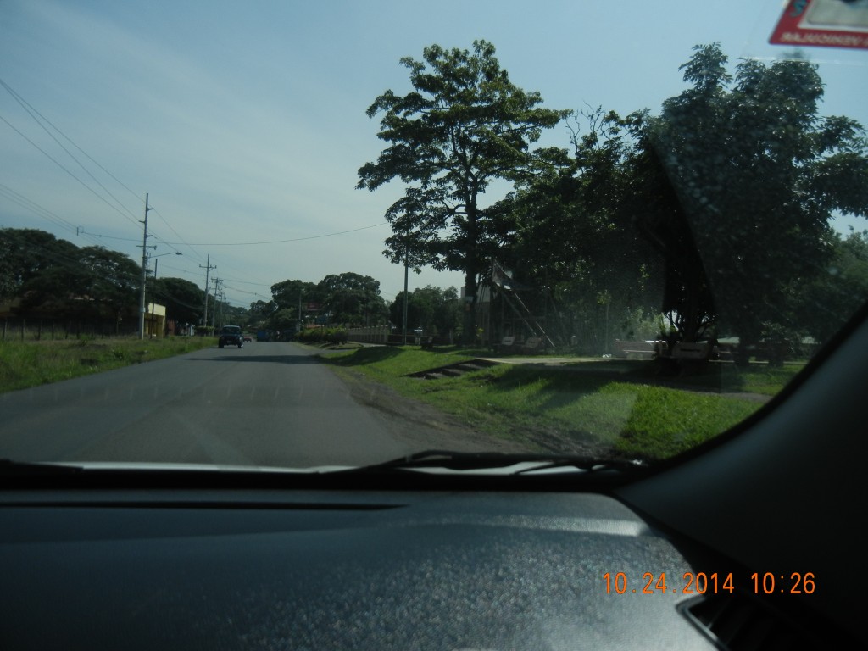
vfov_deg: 46.8
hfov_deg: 60.0
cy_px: 326
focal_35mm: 30
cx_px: 434
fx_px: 752
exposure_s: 1/682
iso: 160
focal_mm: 5.4
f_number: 7
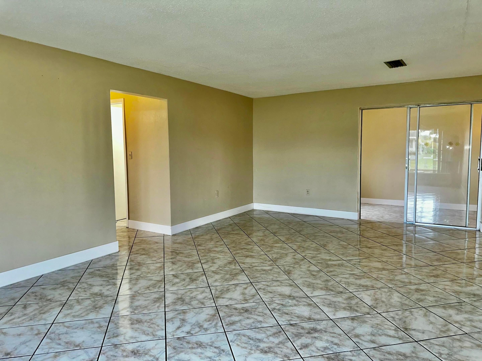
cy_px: 180
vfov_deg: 56.8
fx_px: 334
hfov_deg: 71.6
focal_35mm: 24
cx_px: 241
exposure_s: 1/39
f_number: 1.78
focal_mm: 6.86
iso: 80
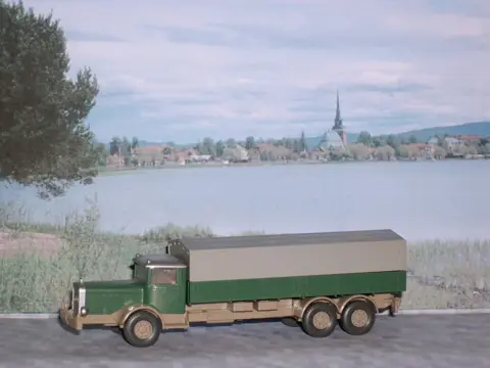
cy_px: 184
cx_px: 245
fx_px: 1614
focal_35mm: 114
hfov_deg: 17.3
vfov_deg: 13.0
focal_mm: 24
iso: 100
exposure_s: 1/60
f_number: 4.9
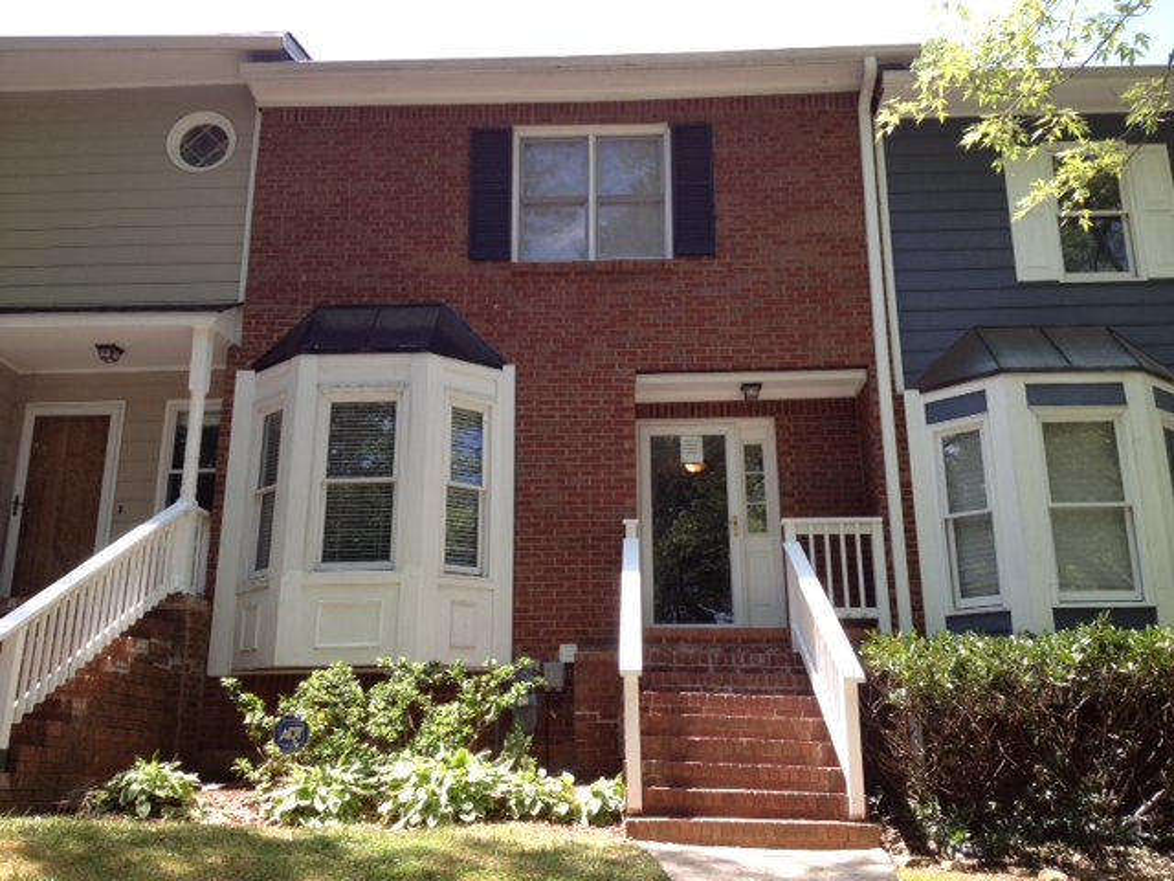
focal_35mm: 35
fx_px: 1187
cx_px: 587
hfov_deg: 52.6
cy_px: 440
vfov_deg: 40.7
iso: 64
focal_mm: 4.28
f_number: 2.4
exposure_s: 1/363
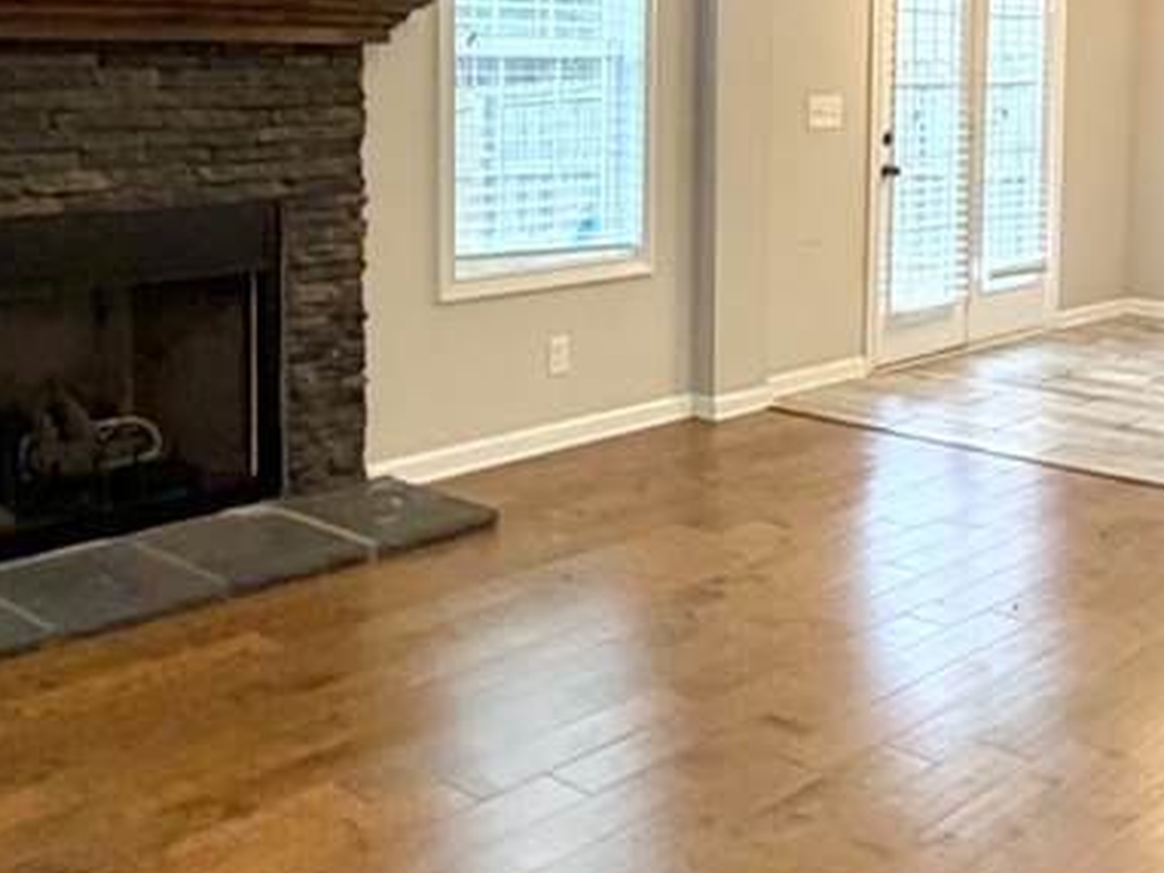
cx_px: 602
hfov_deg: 40.4
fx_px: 1581
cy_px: 183
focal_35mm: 47
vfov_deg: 30.2
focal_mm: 2.22
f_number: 2.2
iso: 250
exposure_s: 1/60
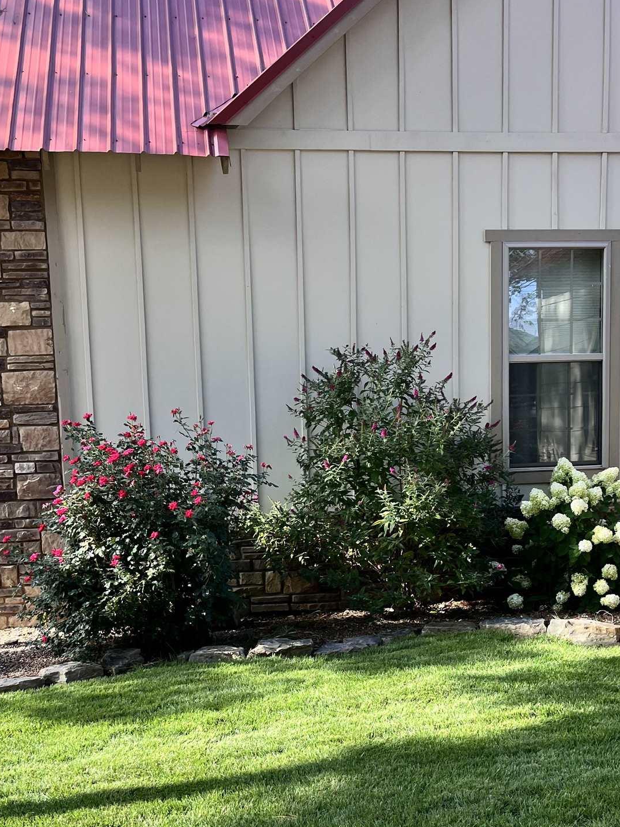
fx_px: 1003
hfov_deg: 34.3
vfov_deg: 44.3
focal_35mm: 42
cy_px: 536
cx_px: 328
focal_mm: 5.1
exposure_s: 1/615
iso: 50
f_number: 1.6
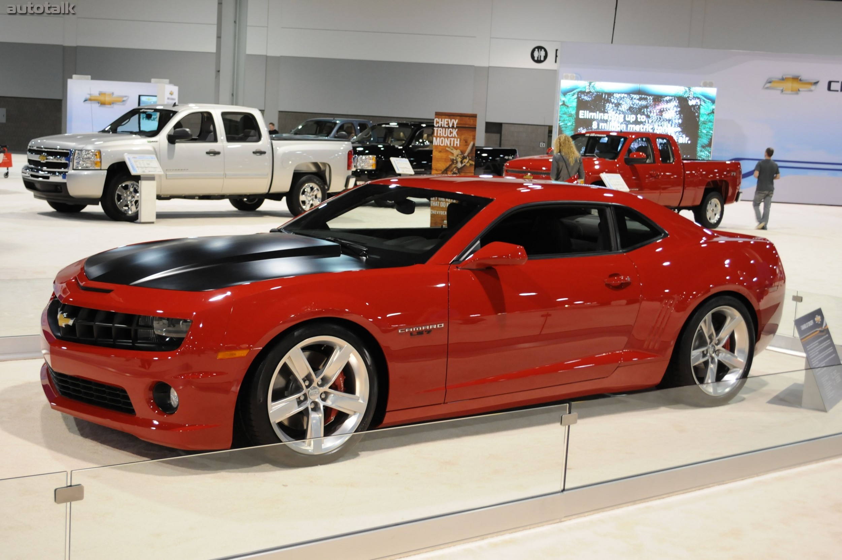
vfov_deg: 28.0
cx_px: 421
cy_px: 280
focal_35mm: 48
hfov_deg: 41.2
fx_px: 1121
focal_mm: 32
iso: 800
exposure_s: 1/30
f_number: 4.8
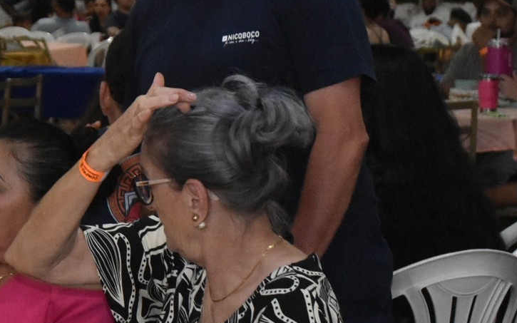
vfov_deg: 8.2
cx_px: -11
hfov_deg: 13.0
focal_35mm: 159
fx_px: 2240
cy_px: 106
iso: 5000
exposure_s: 1/80
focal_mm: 42
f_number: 5.3
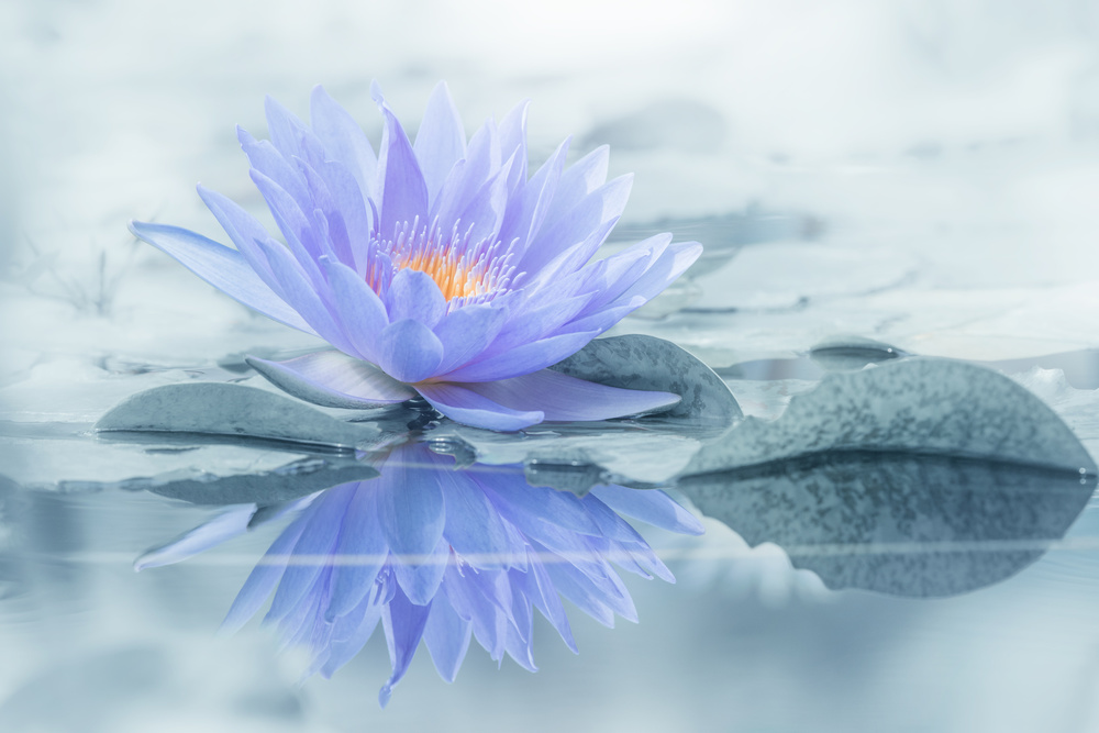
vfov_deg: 4.6
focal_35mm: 300
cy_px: 366
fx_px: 9159
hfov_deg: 6.9
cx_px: 550
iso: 400
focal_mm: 300
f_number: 9
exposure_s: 1/200
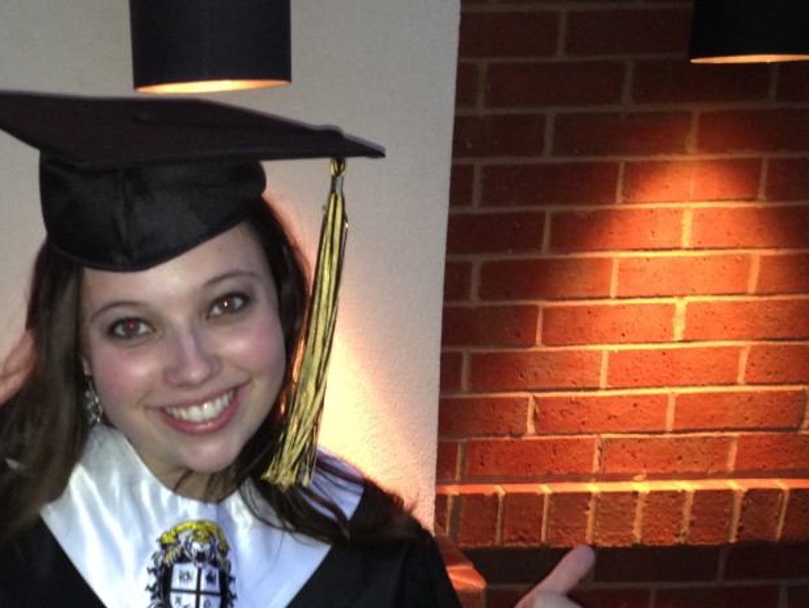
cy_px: 475
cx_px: 177
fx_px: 1286
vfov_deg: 26.2
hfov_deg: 34.0
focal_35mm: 55
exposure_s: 1/16
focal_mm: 4.12
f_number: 2.4
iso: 125
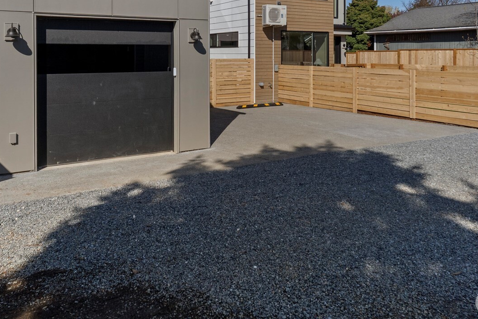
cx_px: 203
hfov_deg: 57.9
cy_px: 65
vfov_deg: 39.1
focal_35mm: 32
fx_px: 430
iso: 250
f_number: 9
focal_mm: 13.5
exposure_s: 1/500
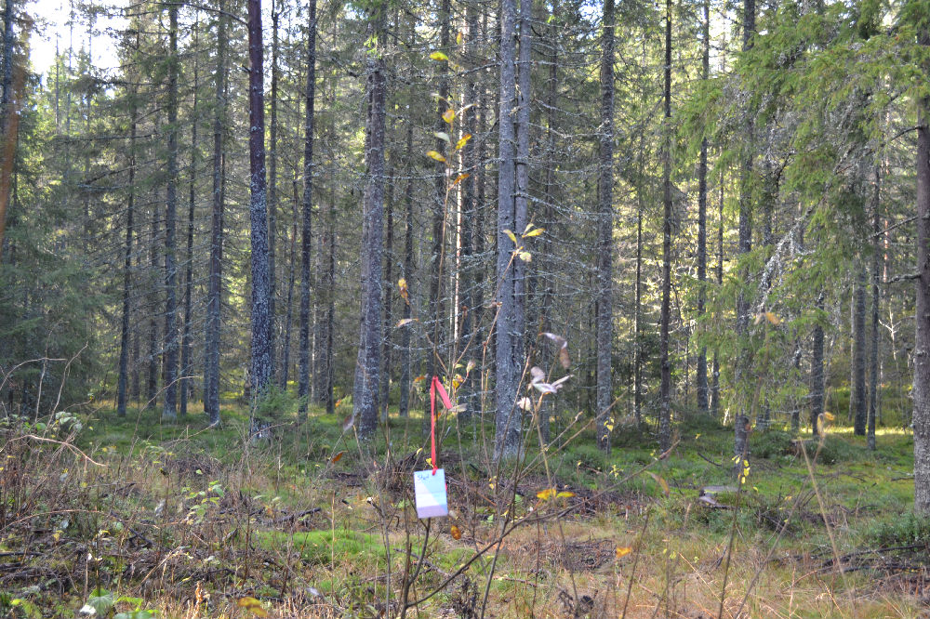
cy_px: 310
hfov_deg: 43.6
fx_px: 1162
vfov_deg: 29.8
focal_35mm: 45
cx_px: 465
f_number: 4.5
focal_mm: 30
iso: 400
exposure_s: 1/80
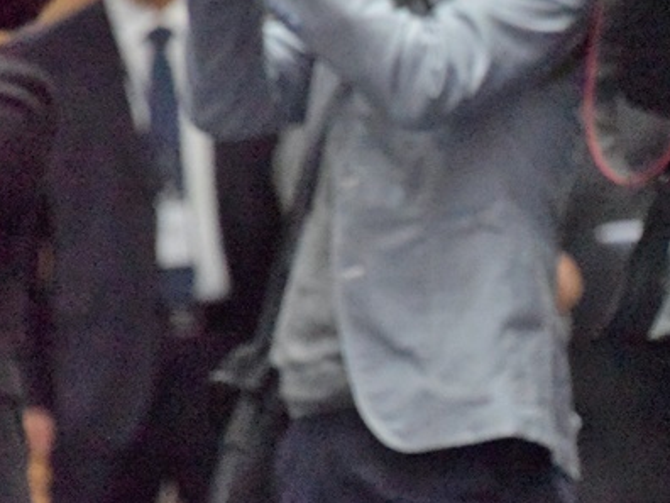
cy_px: 401
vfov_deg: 2.0
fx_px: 14091
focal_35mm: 728
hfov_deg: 2.7
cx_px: 826
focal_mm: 300
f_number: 9
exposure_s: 1/320
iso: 9000
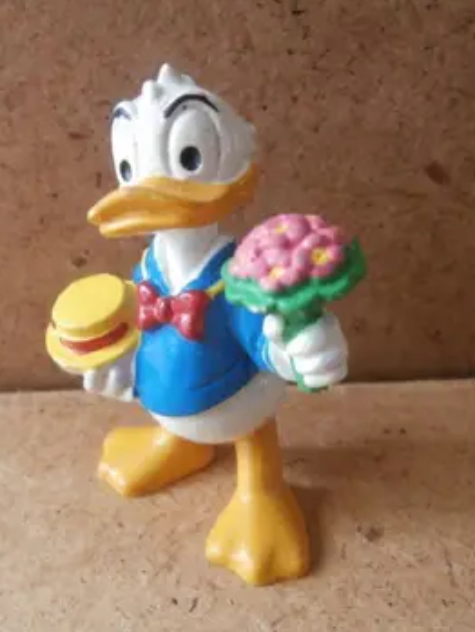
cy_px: 322
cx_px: 218
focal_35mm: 33
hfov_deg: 42.9
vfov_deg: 55.3
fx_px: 603
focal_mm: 4.2
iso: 200
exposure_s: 1/30
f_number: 3
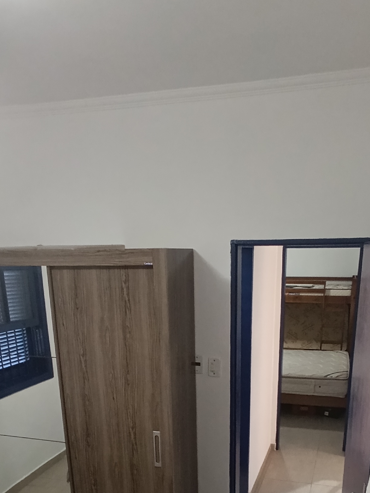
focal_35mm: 32
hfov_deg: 44.0
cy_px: 403
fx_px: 456
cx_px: 215
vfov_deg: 52.7
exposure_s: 1/30
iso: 640
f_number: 2.2
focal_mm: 1.65
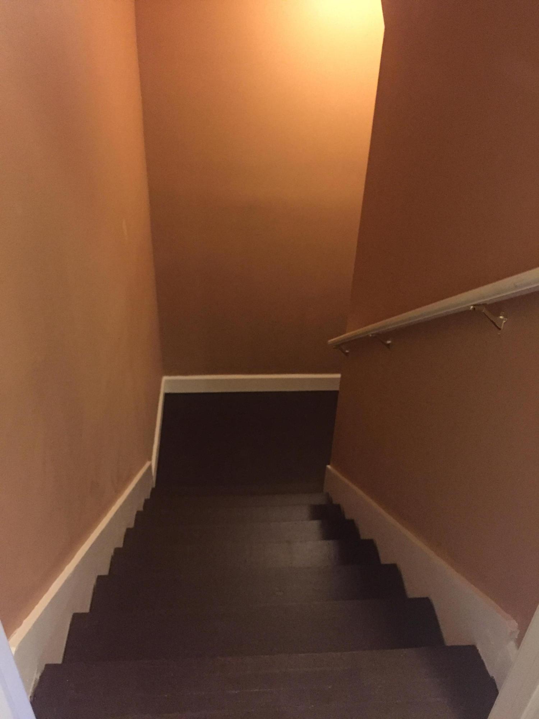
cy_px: 360
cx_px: 270
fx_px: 602
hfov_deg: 48.2
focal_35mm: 29
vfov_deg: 61.7
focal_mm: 4.15
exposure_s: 1/15
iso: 400
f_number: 2.2
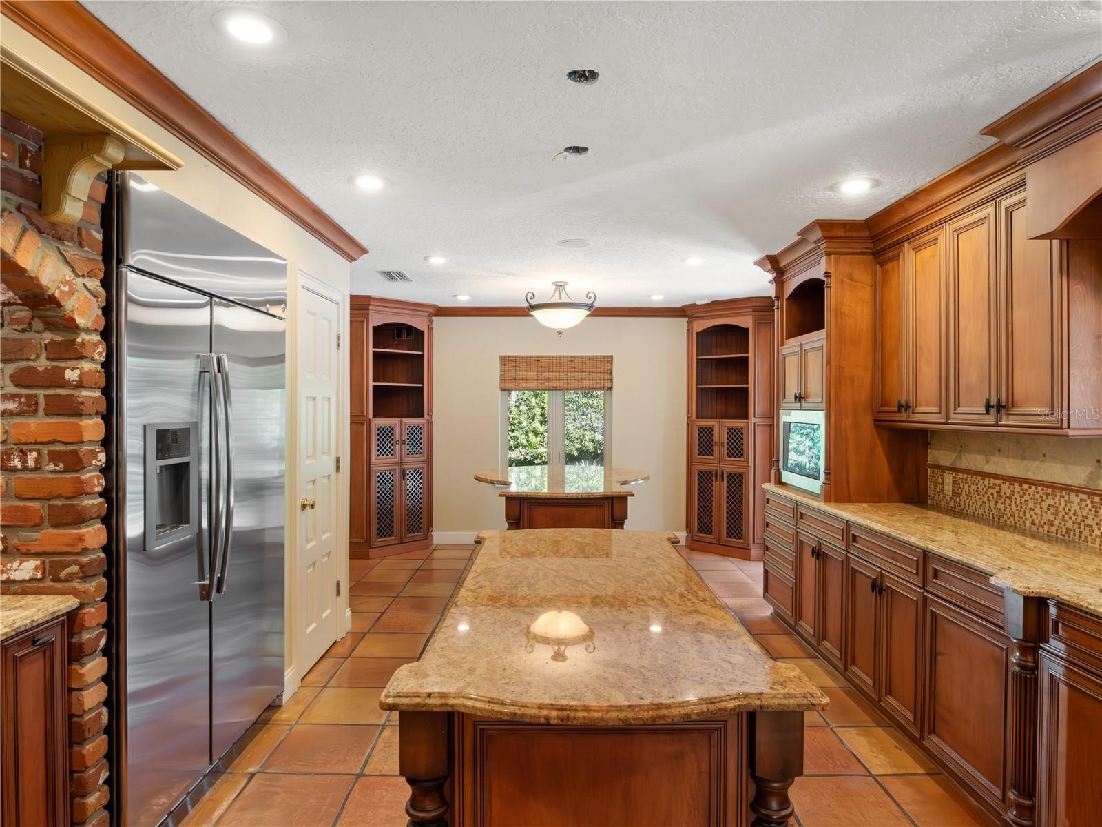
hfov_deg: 81.7
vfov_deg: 66.0
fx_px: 637
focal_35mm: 20
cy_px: 414
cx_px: 551
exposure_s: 1/25
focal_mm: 10
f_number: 7.1
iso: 3200
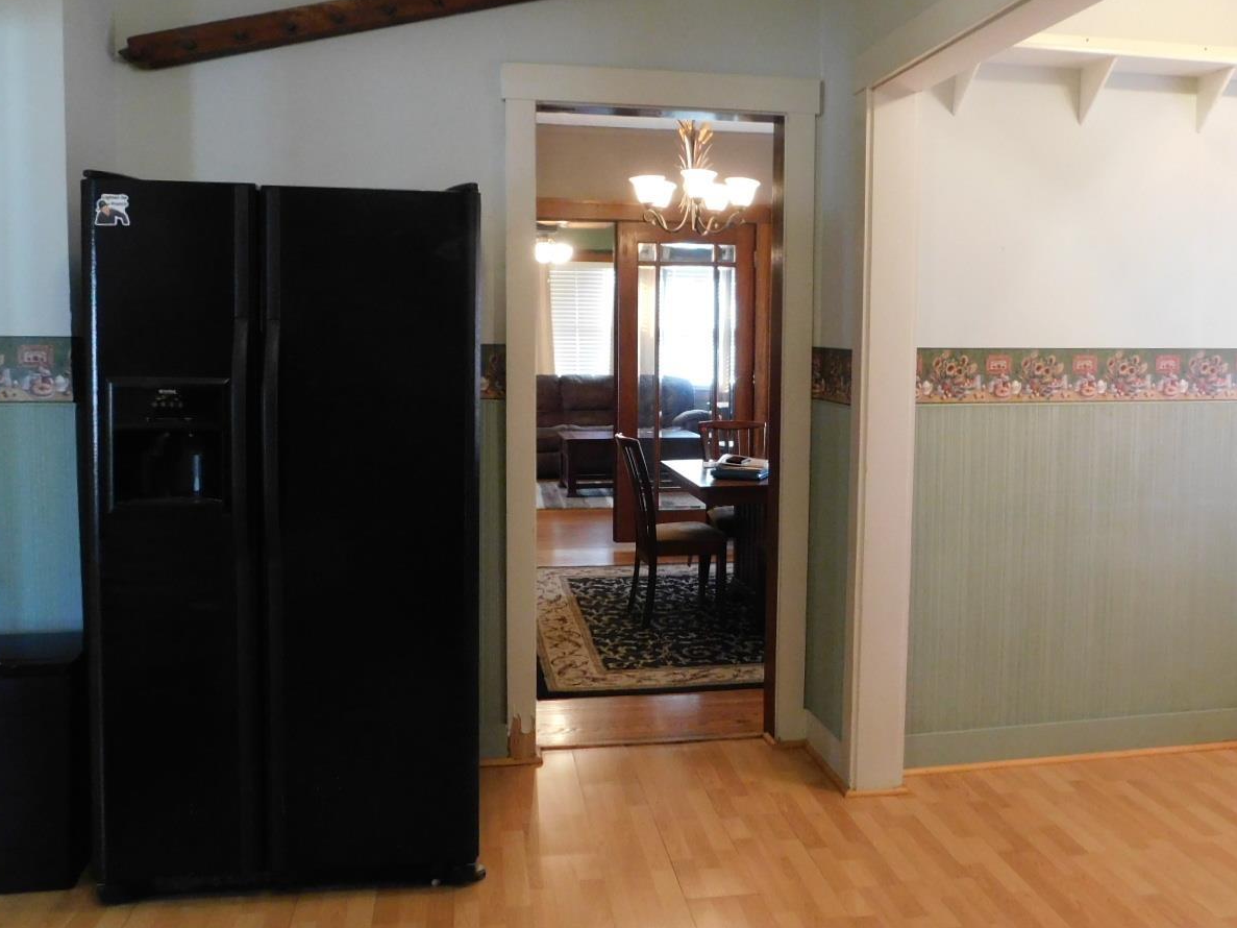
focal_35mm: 31
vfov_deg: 45.4
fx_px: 1108
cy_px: 420
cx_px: 672
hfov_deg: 58.3
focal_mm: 4
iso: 400
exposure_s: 1/25
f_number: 3
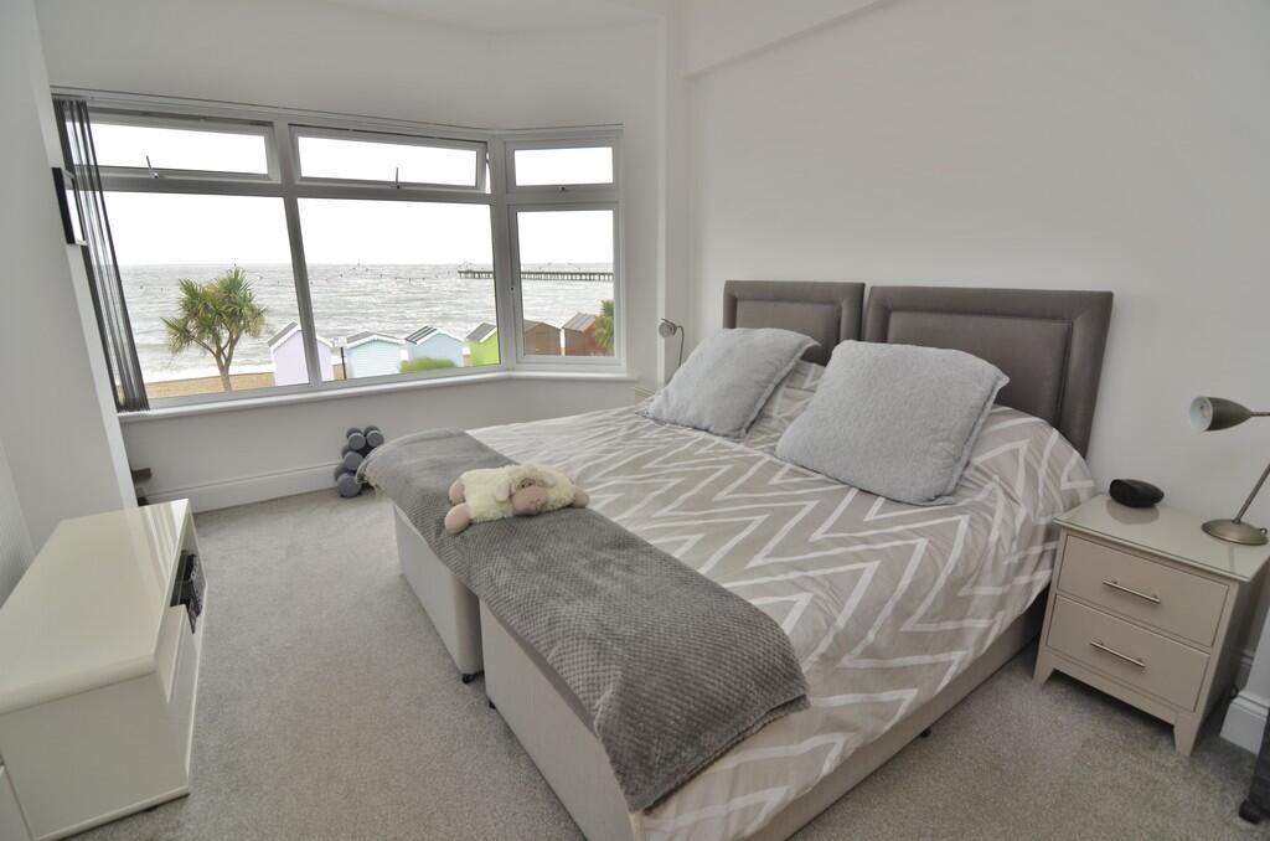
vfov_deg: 71.8
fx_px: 581
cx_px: 635
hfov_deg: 95.1
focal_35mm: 16
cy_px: 420
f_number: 5
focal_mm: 11
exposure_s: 1/100
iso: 200
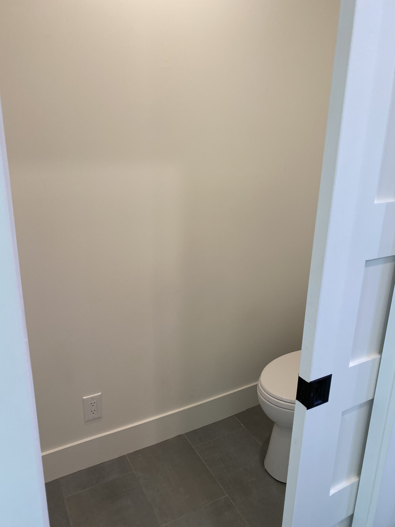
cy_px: 264
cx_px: 198
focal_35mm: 26
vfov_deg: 67.3
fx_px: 396
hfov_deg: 53.1
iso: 100
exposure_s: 1/120
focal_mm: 4.25
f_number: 1.8
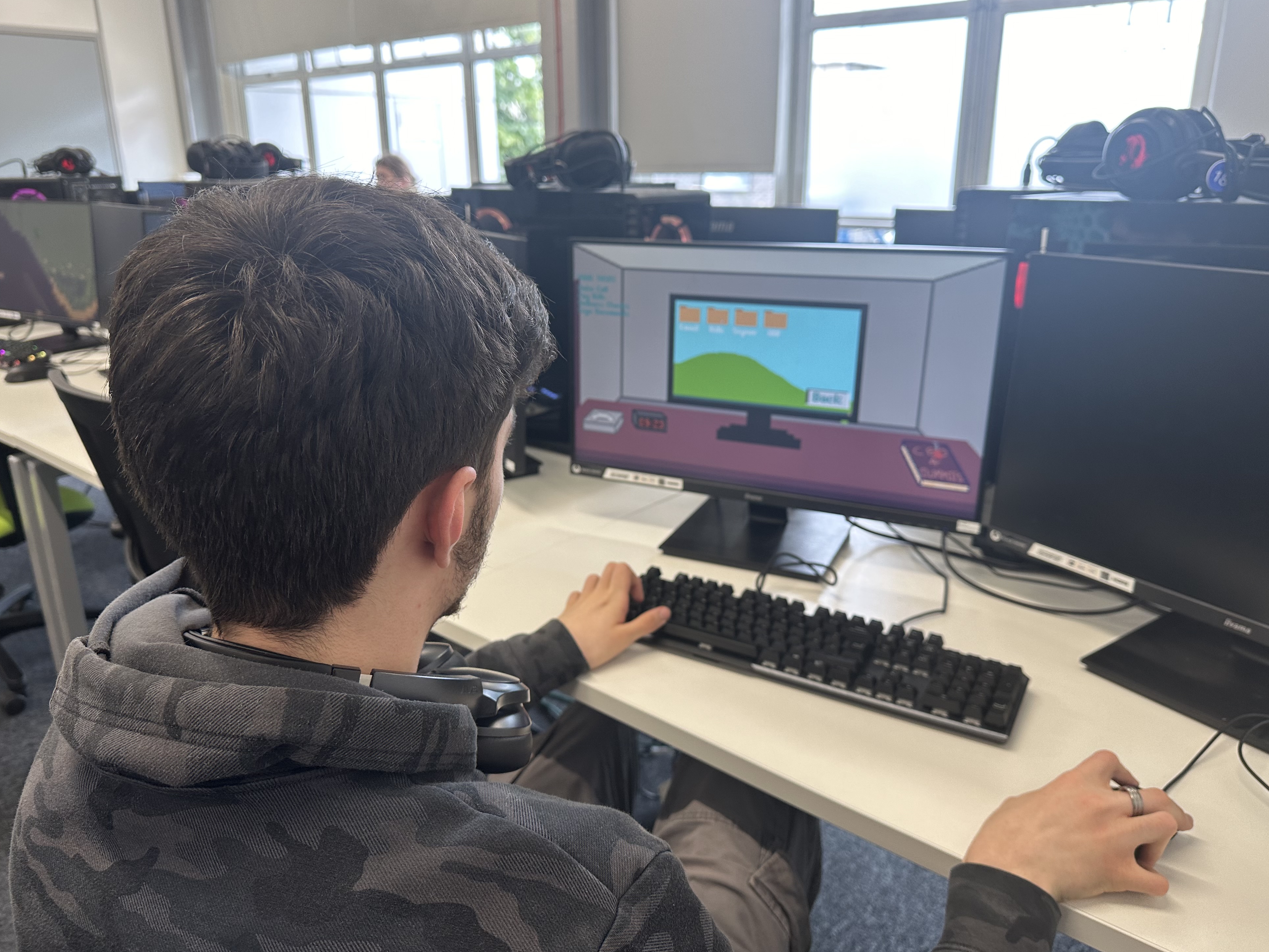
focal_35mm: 25
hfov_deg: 69.4
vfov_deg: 54.9
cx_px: 630
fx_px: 916
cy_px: 476
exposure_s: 1/120
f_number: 1.78
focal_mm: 6.86
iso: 125
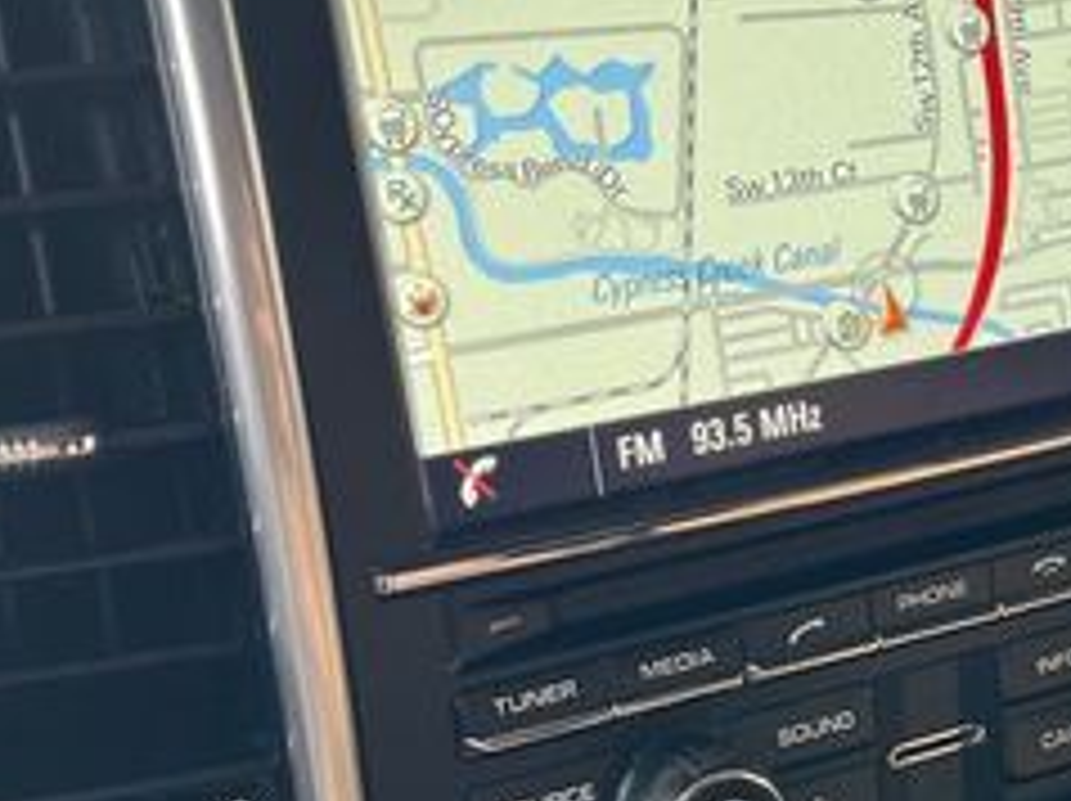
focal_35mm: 70
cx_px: 886
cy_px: 459
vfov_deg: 21.0
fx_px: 2164
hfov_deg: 27.2
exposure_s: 1/121
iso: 80
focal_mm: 5.7
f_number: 1.5
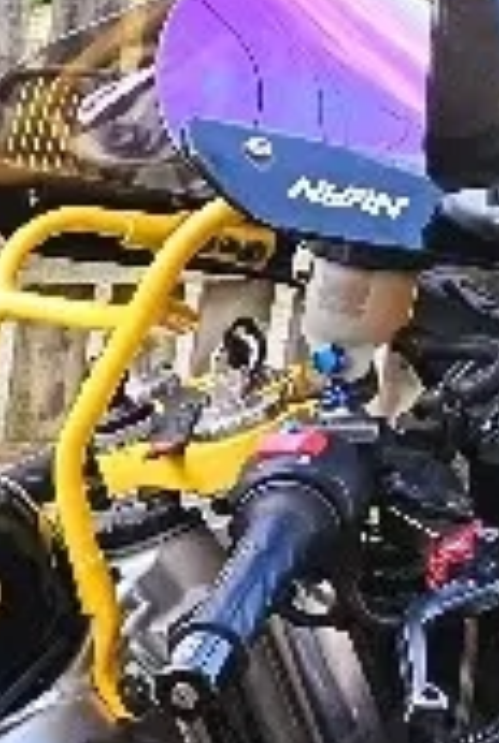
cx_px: -675
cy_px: 1061
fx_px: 2982
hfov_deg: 8.7
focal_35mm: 144
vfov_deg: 13.5
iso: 255
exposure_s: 1/100
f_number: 1.75
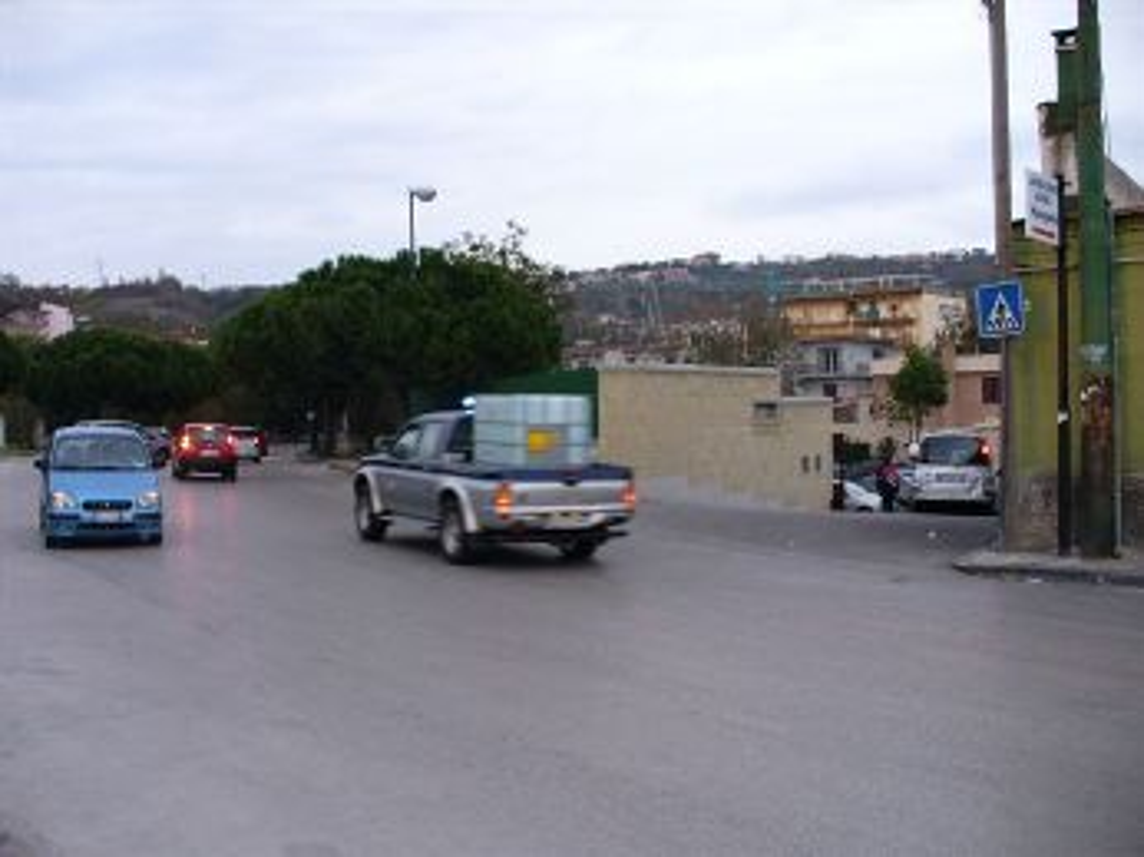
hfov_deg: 50.2
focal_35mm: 37
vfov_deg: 38.6
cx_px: 572
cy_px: 428
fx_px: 1222
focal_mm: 6.1
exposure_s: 1/40
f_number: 2.8
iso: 100
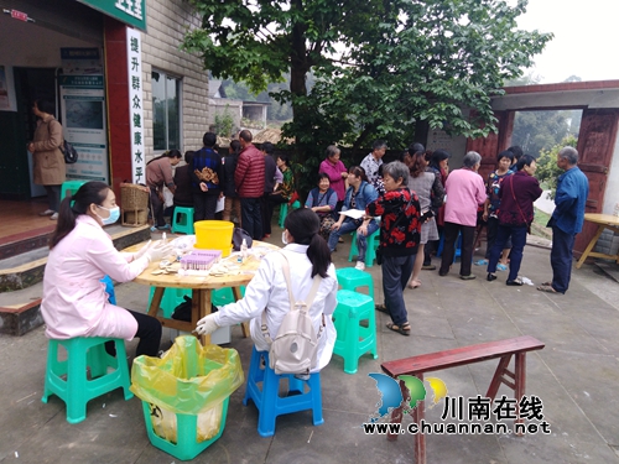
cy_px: 232
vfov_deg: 54.9
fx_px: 447
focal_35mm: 25
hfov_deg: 69.4
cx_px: 310
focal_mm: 3.46
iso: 100
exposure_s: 1/144
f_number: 2.2
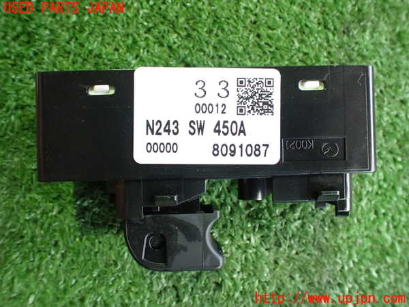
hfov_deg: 60.0
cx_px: 204
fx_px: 354
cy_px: 154
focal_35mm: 30
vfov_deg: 46.8
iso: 800
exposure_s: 1/60
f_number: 2.3
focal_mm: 5.4
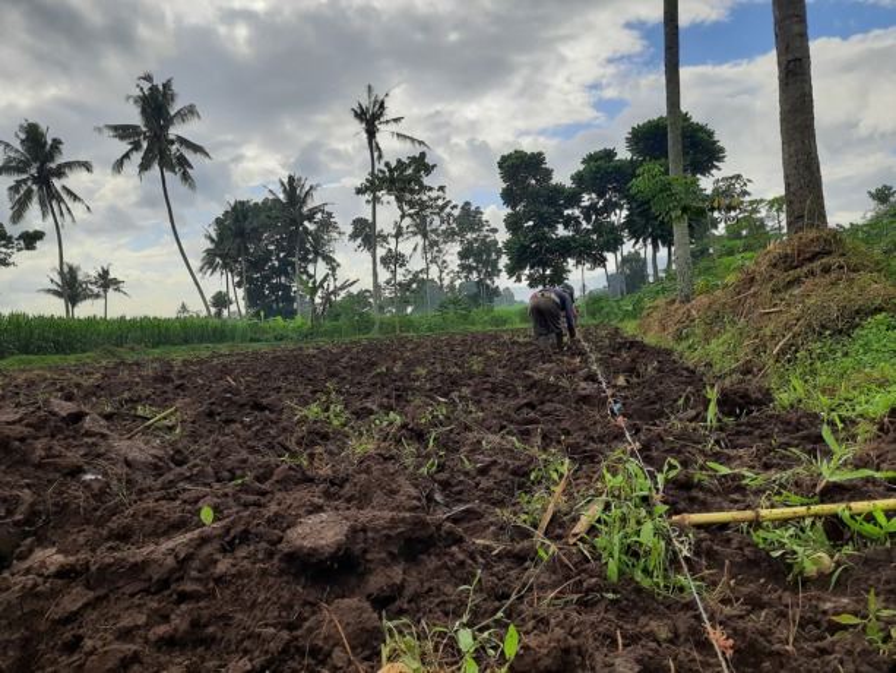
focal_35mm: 25
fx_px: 647
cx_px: 448
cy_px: 336
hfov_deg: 69.4
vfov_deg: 54.9
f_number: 2
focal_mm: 4.6
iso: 20
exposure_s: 1/943
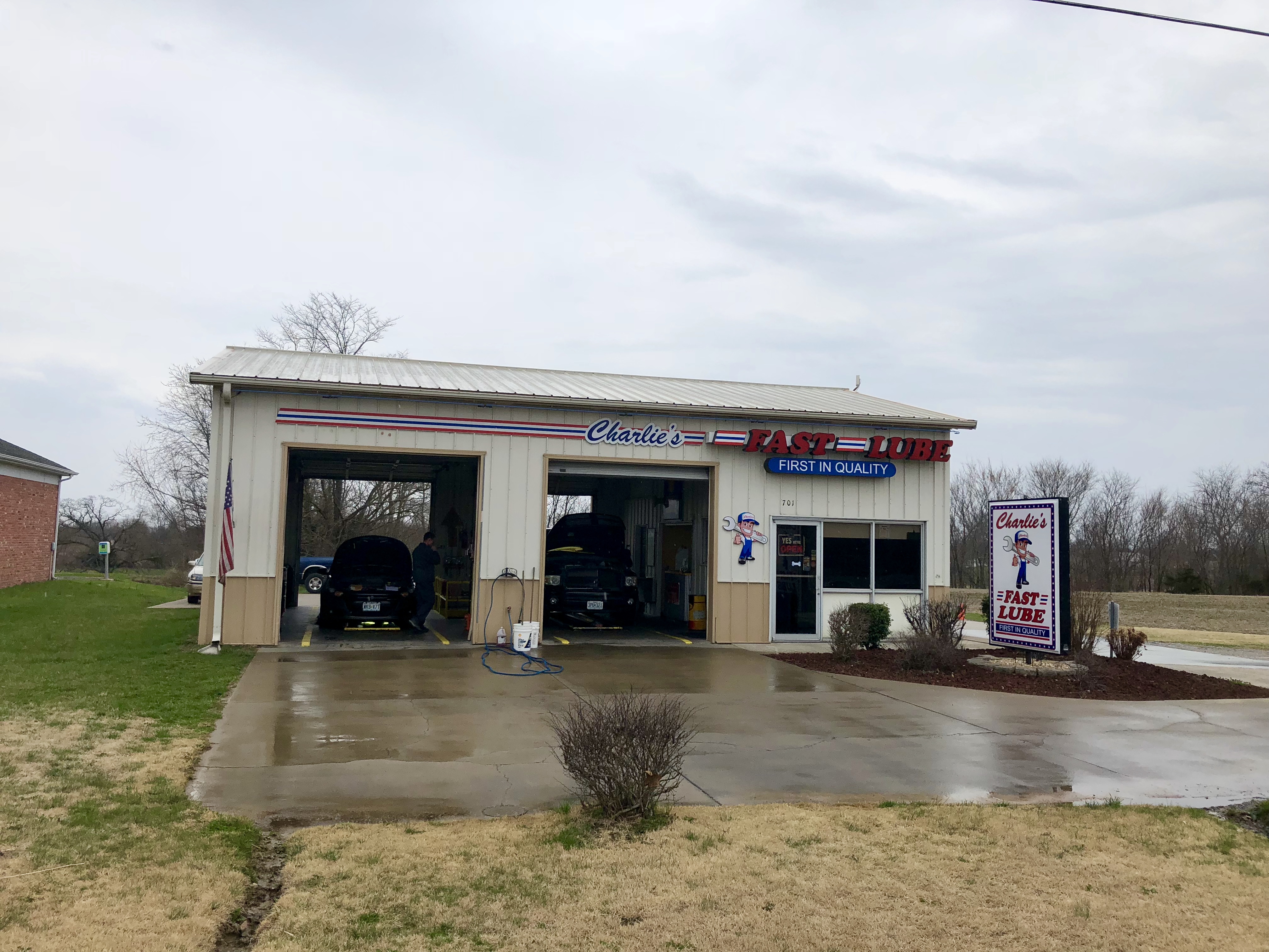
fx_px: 1026
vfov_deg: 49.7
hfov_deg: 63.4
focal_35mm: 28
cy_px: 476
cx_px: 634
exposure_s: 1/1043
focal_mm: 3.99
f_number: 1.8
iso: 20
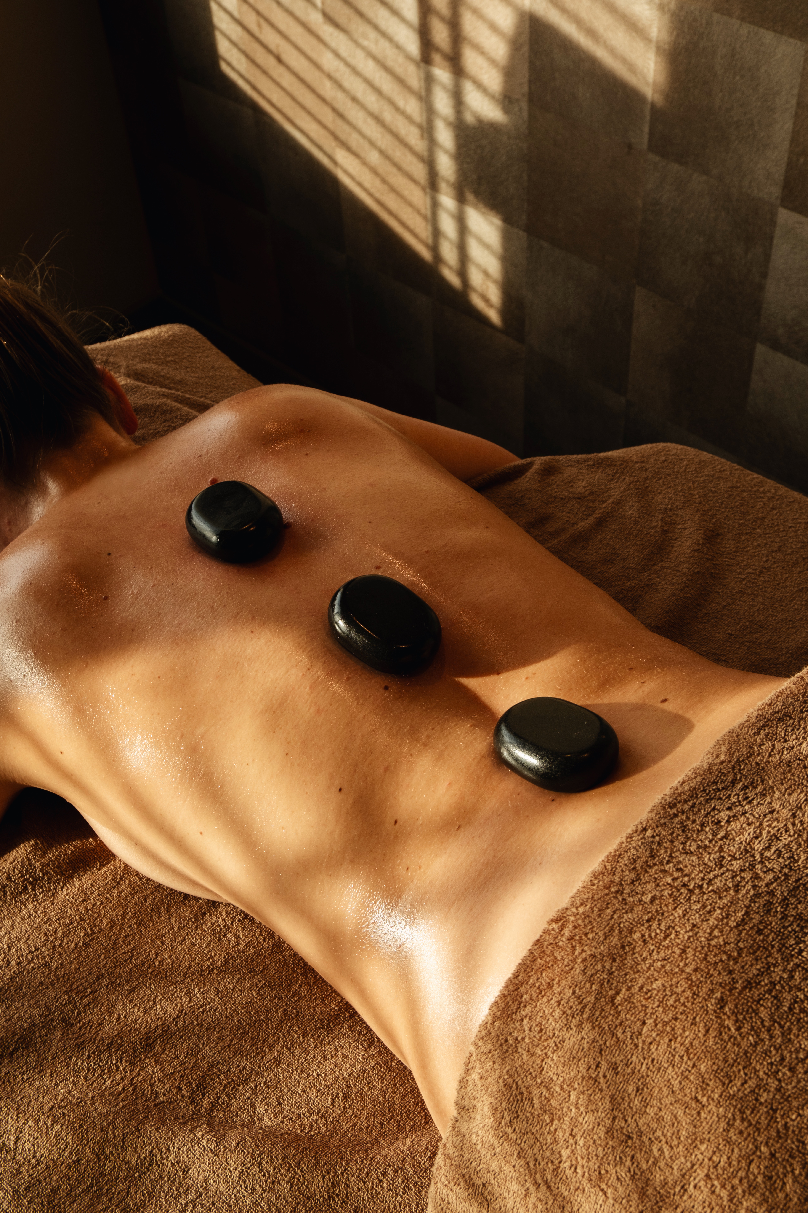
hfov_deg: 33.4
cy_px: 606
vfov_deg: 48.5
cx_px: 404
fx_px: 1347
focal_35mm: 40
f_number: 6.4
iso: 200
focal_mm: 26.4
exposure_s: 1/60
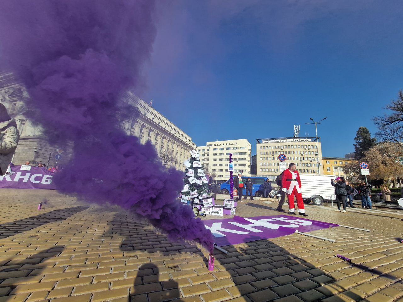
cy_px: 151
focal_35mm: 13
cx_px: 202
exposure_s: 1/2040
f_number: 2.2
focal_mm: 2.2
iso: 50
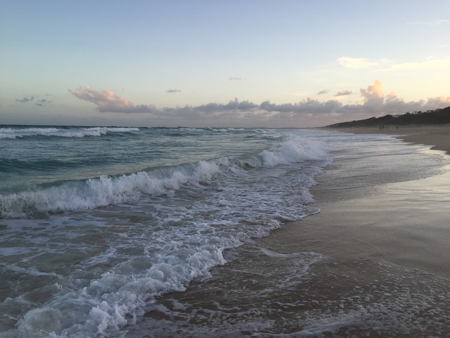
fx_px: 377
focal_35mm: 29
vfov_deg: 48.2
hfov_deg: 61.7
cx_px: 225
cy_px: 169
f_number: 2.2
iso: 32
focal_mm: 4.15
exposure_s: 1/388
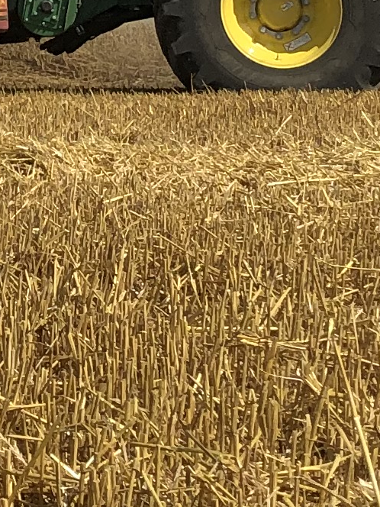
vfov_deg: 11.1
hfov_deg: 8.5
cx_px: -243
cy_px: -273
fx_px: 2488
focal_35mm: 170
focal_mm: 4
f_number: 1.8
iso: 20
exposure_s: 1/3690
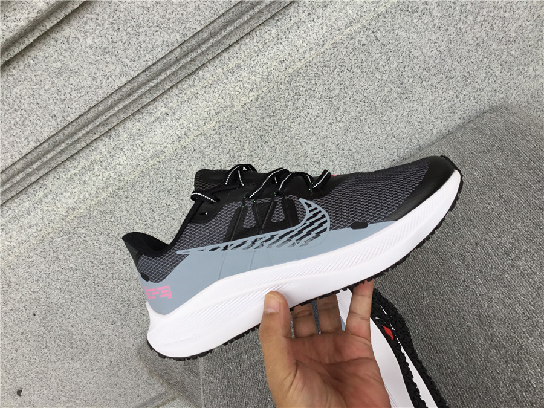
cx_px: 272
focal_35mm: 31
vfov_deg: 45.4
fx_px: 487
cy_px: 204
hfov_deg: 58.4
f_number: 2.4
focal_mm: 3.3
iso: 25
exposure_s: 1/100
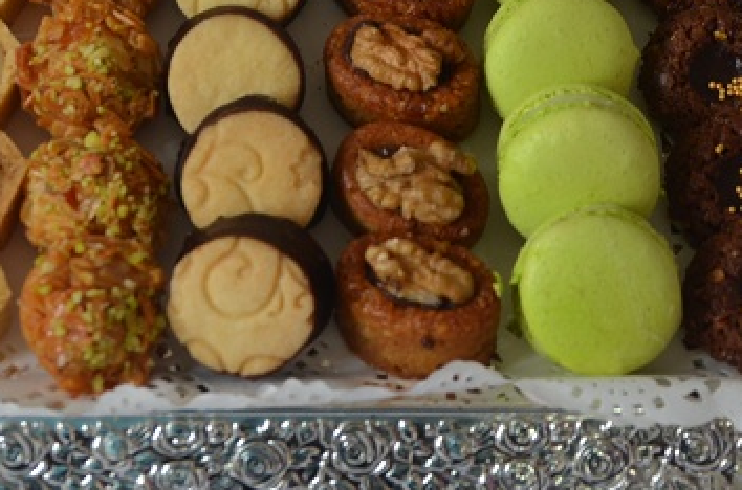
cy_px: -73
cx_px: 157
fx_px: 2508
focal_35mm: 122
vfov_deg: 11.0
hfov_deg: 16.7
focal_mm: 32
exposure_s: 1/80
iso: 400
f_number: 4.2
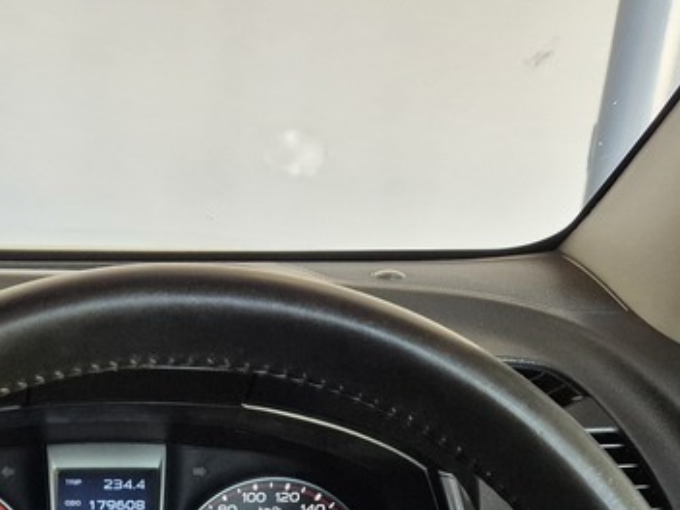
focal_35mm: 67
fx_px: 1316
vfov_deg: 20.3
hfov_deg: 26.9
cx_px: -42
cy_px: 639
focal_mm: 5.4
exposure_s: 1/100
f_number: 1.8
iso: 1250
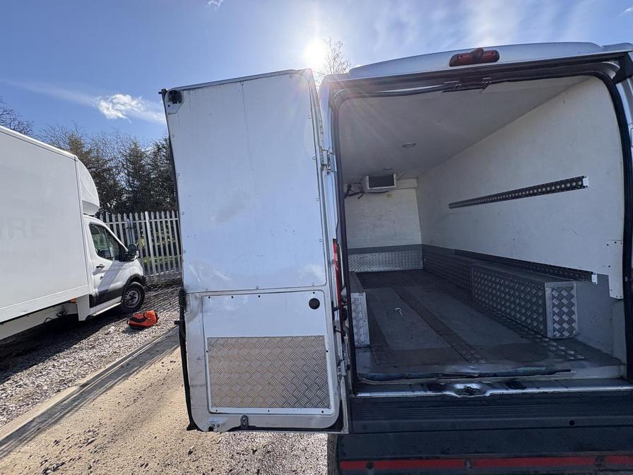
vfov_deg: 85.7
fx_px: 256
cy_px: 238
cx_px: 316
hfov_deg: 102.1
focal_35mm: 14
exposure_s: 1/787
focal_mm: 2.22
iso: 40
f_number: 2.2
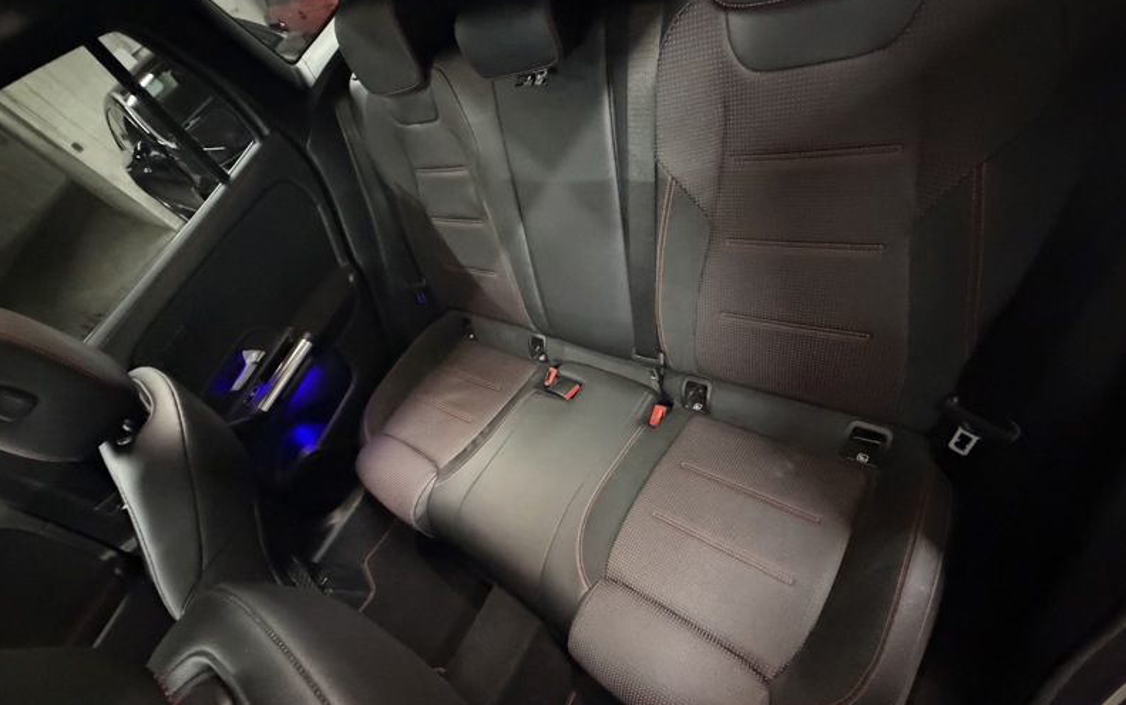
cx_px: 562
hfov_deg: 101.4
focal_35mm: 15
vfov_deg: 74.5
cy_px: 396
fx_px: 460
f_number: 2.2
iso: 2000
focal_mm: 2.22
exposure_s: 1/25
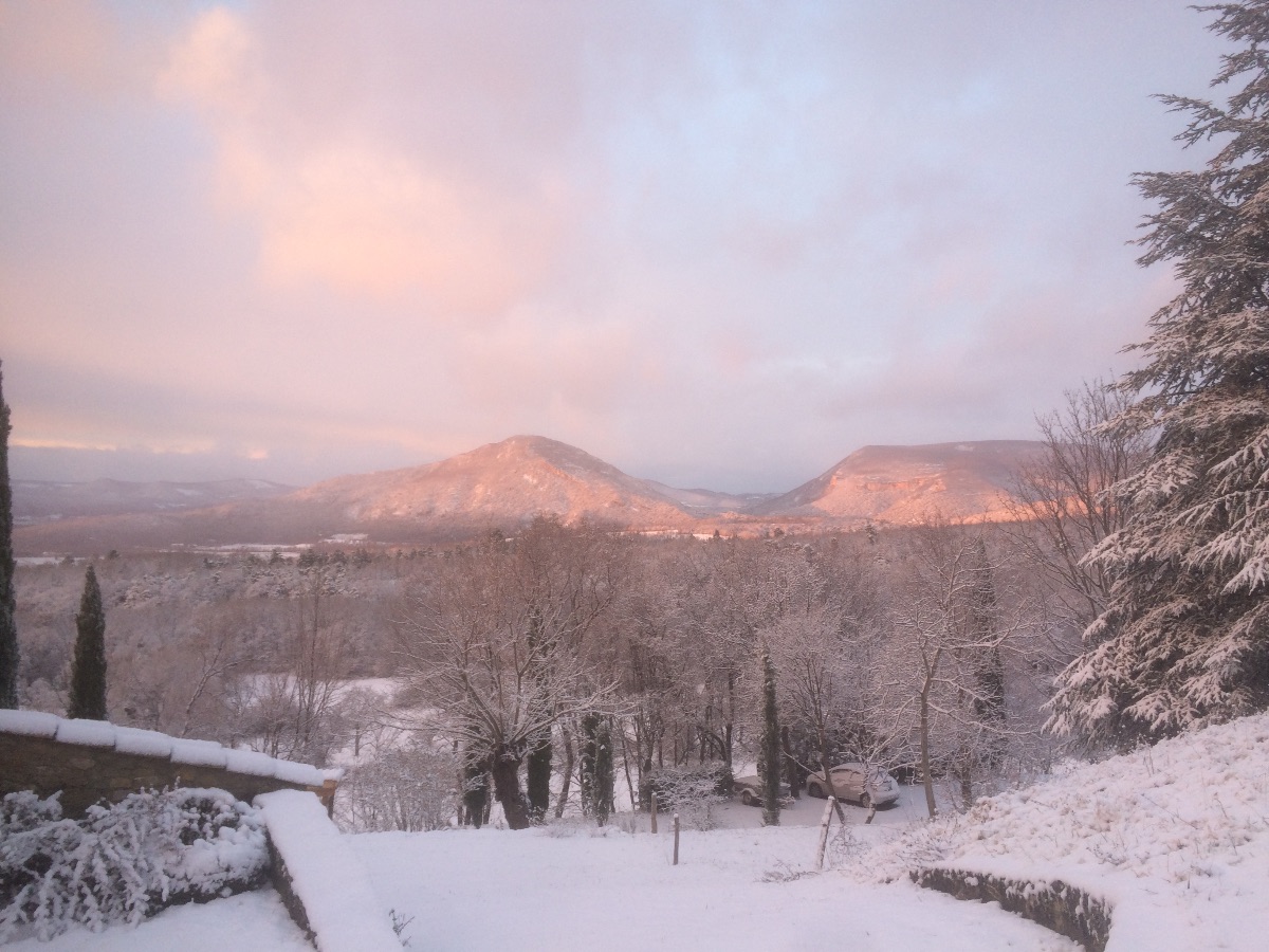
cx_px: 634
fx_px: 1063
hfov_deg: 61.7
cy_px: 476
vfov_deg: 48.2
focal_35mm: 29
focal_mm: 4.15
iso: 32
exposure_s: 1/50
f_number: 2.2
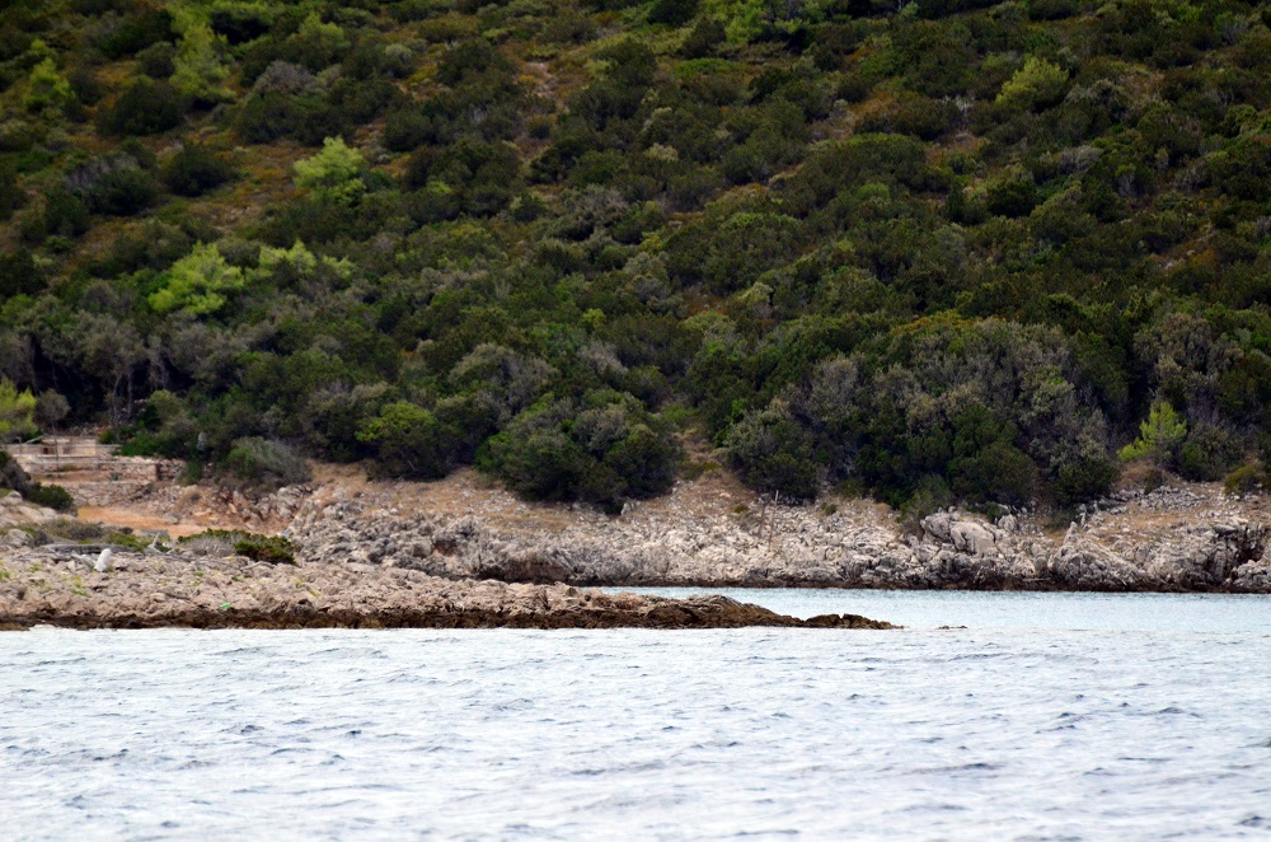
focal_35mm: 450
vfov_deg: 3.0
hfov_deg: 4.6
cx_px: 636
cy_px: 421
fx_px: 15852
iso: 2000
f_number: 6.3
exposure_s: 1/6400
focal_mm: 300
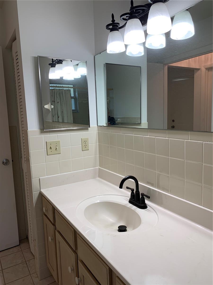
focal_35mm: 26
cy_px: 142
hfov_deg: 53.1
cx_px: 106
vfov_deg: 67.3
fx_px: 213
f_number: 1.8
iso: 25
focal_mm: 4.25
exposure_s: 1/122
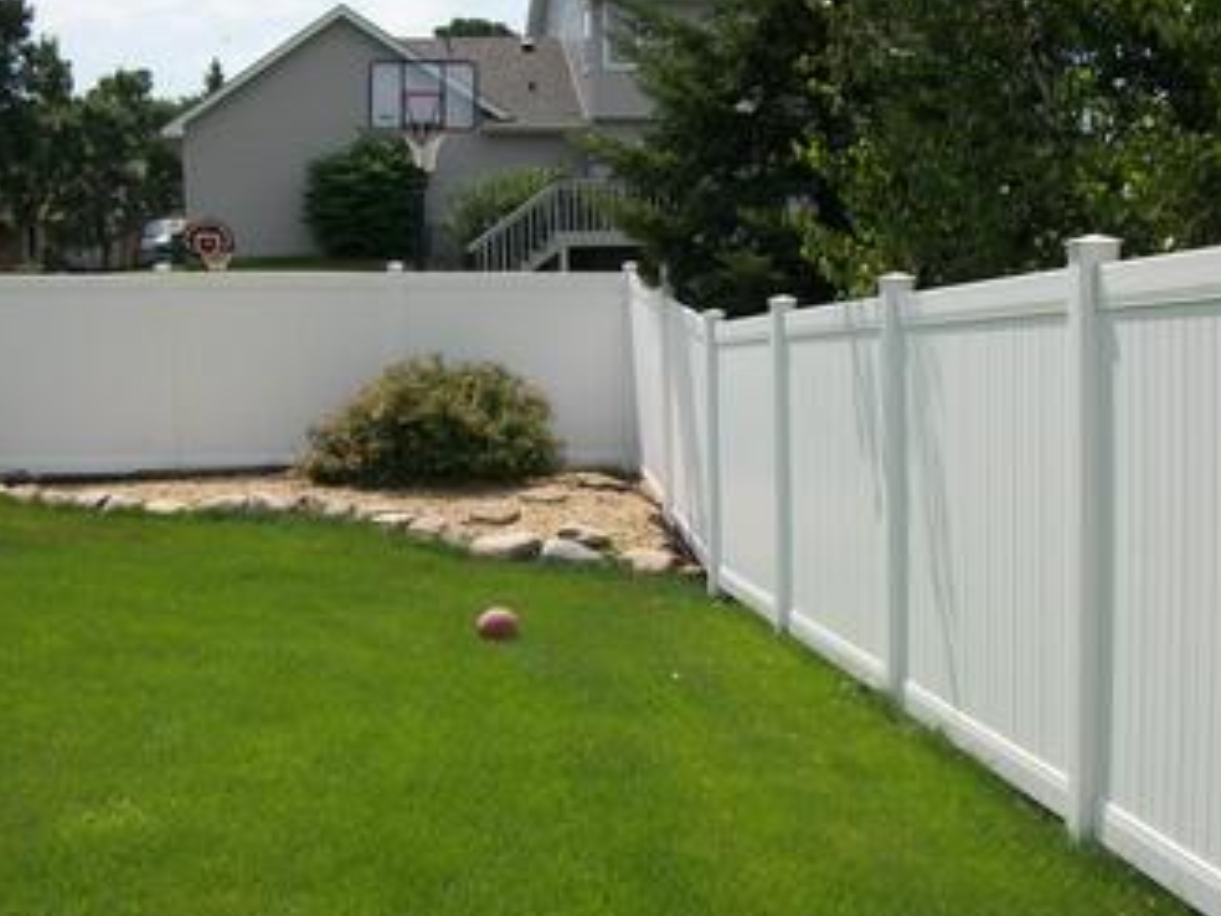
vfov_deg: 29.1
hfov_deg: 38.2
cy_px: 495
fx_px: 1764
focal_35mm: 50
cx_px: 618
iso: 80
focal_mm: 5.7
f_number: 8.8
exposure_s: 1/250
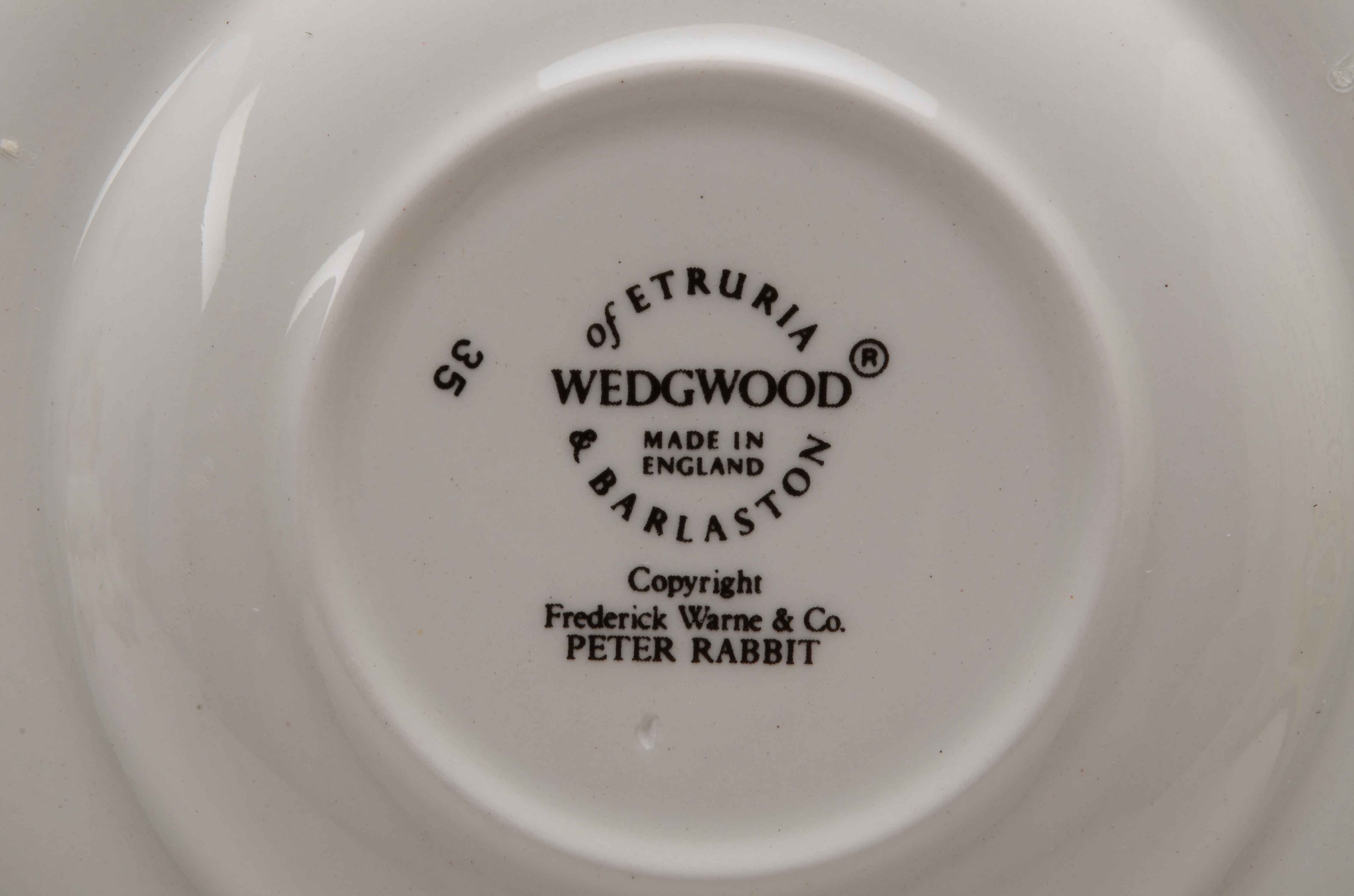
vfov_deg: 16.5
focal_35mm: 82
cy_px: 448
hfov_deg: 24.7
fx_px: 3096
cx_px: 677
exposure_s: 1/160
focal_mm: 55
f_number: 29
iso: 100
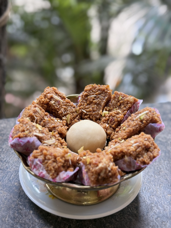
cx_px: 86
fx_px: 316
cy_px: 114
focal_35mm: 48
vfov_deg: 39.7
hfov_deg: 30.3
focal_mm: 6.76
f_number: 1.78
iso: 50
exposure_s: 1/122
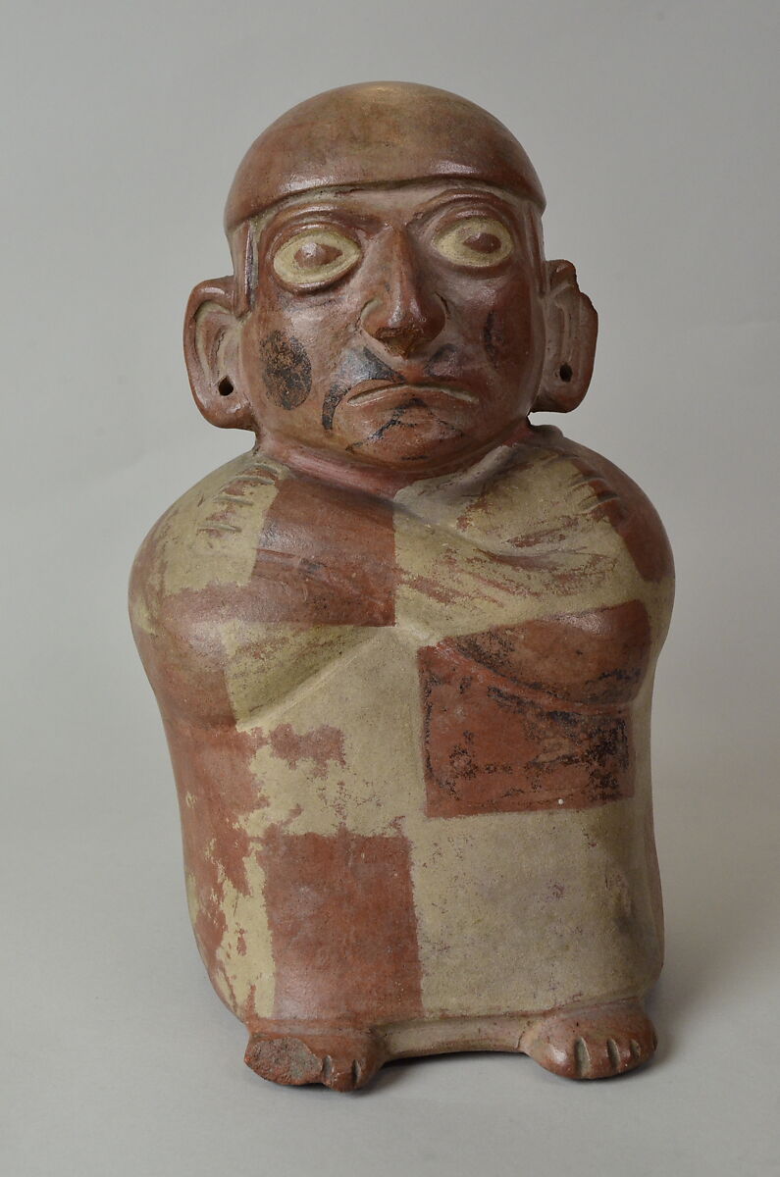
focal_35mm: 39
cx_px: 390
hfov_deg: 34.1
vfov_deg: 49.6
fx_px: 1273
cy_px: 588
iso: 1600
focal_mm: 26
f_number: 10
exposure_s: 1/160
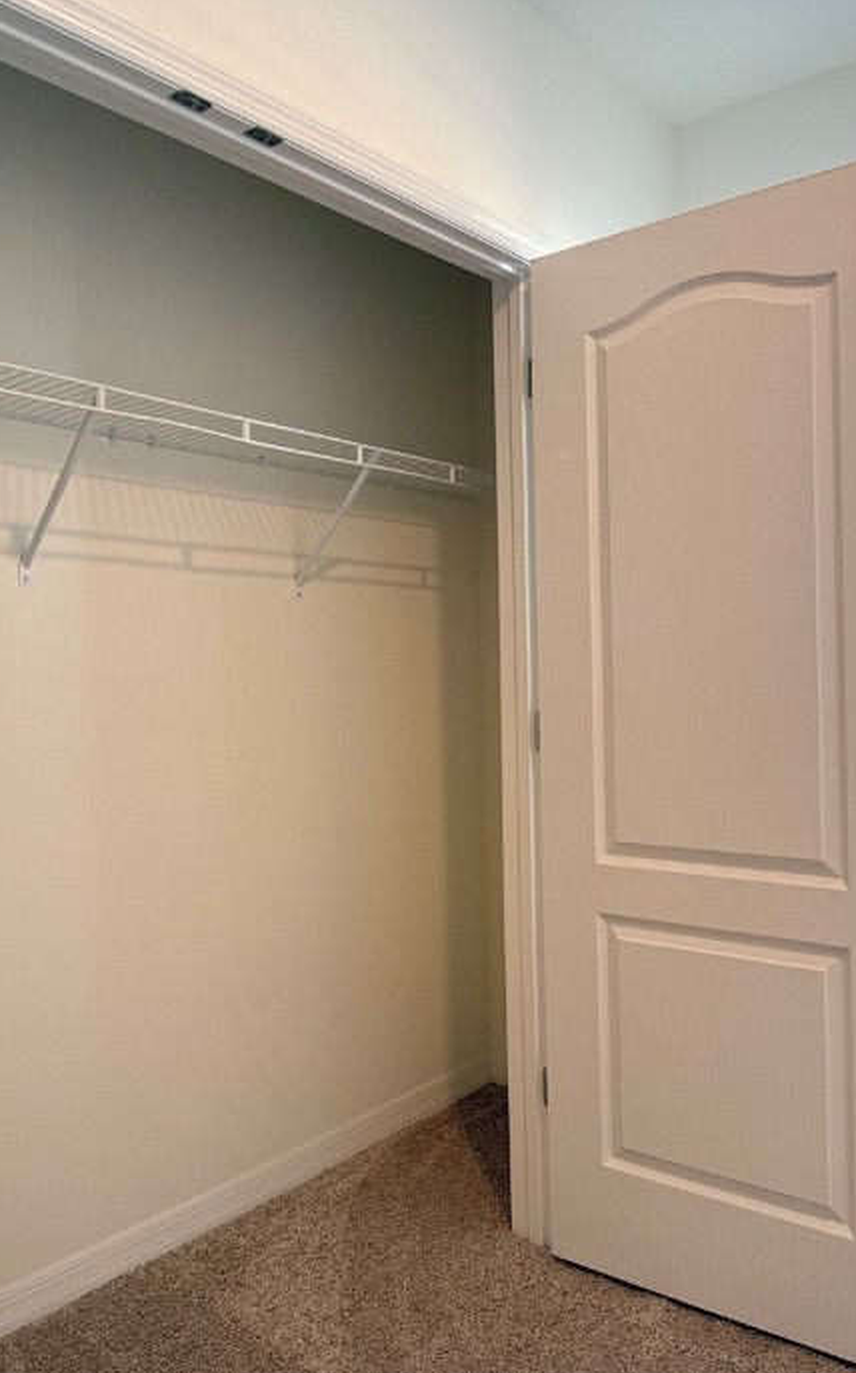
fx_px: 1420
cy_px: 666
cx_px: 512
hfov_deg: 33.4
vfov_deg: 51.6
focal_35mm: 38
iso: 100
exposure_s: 1/224
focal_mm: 6.76
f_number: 1.78
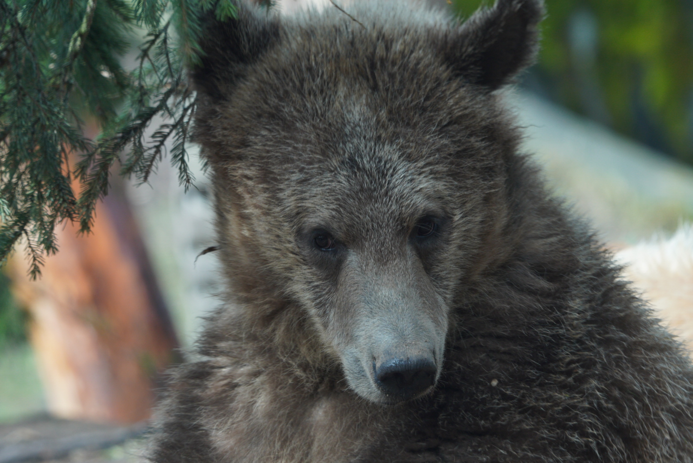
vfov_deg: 2.7
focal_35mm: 512
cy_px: 232
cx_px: 346
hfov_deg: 4.0
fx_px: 9853
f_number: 11
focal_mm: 341
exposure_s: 1/40
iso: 320
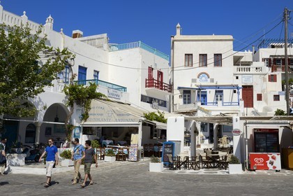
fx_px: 391
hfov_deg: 41.1
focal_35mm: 48
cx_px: 146
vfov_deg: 28.1
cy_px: 98
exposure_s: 1/500
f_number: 11
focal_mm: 48
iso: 200
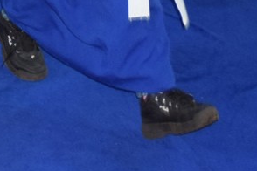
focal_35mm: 165
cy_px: -344
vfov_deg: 7.3
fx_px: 1178
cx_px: -52
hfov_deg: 12.2
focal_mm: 18
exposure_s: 1/60
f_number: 3.5
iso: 1000
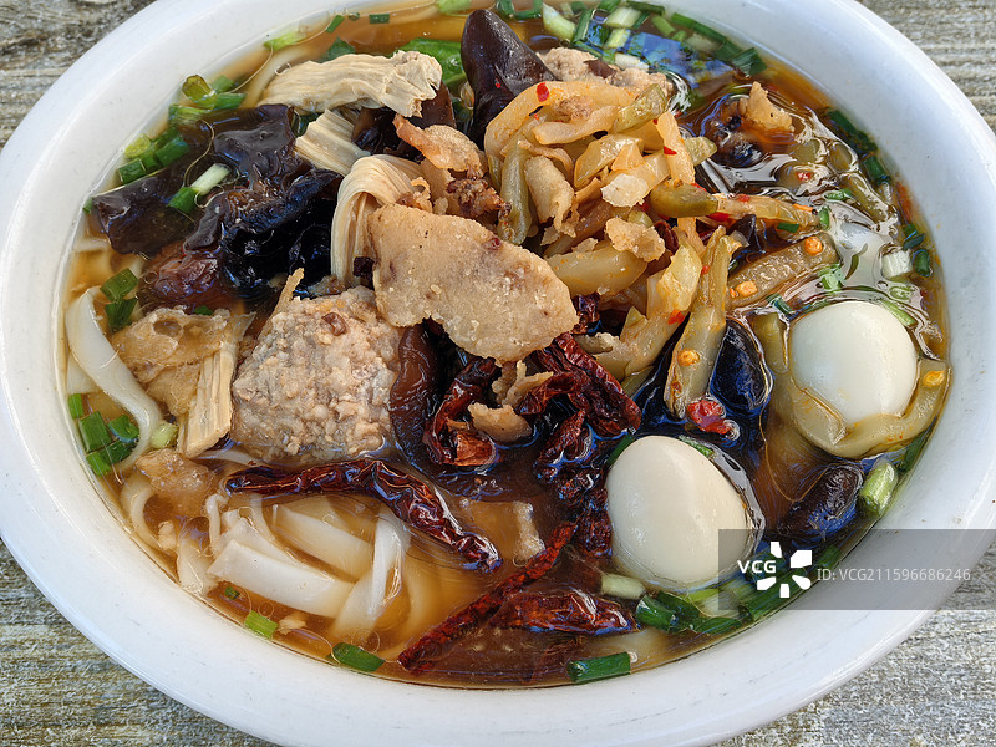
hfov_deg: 52.6
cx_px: 498
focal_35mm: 35
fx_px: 1007
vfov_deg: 40.7
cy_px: 374
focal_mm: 5.75
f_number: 4
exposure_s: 1/100
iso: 80
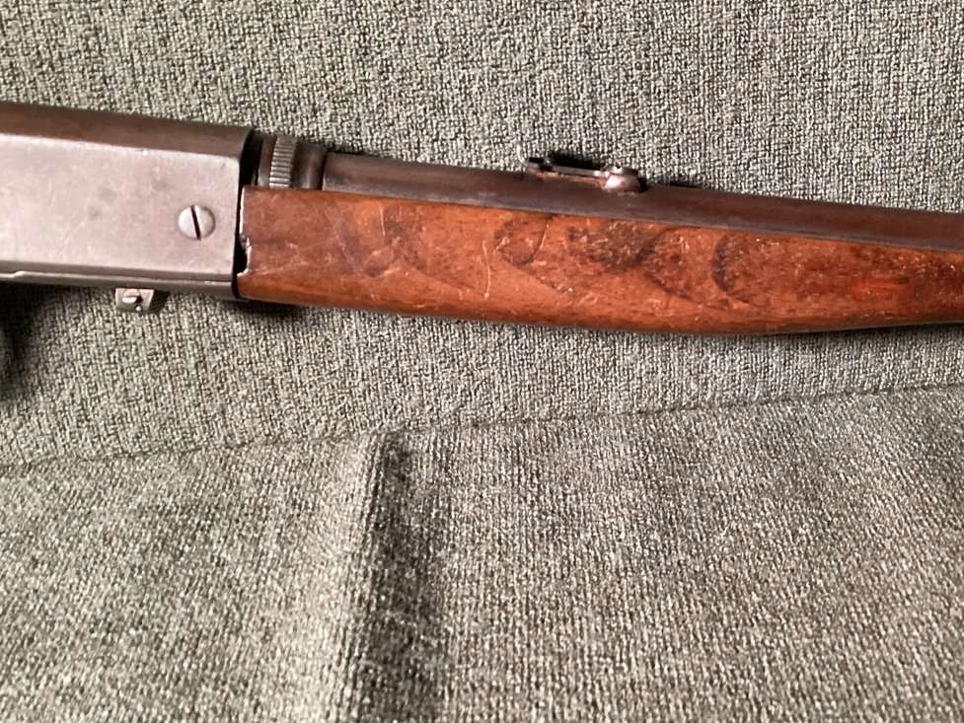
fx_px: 1337
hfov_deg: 39.0
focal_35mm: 48
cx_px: 675
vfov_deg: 30.3
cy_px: 340
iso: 400
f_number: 2.4
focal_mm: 3.3
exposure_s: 1/40
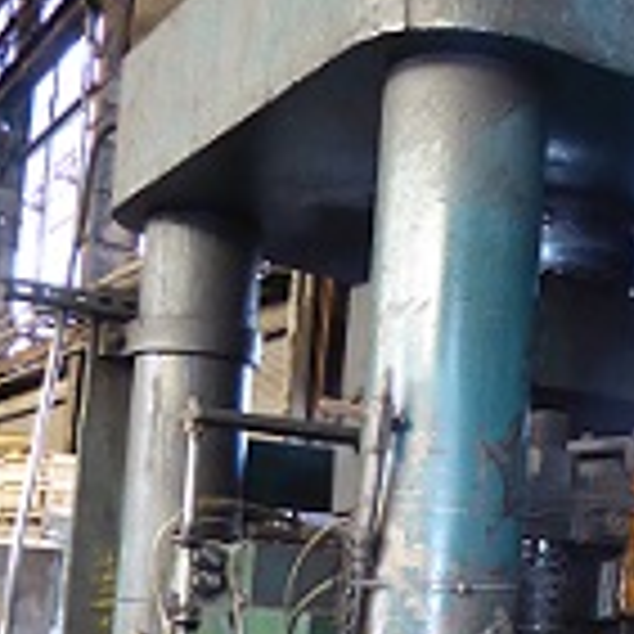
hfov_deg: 27.8
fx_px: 1243
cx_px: 540
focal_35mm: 60
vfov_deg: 27.9
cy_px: 528
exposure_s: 1/60
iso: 800
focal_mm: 4.3
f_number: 3.3
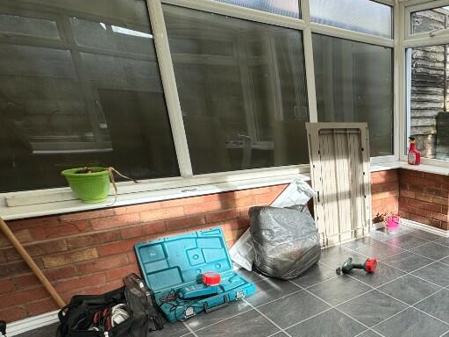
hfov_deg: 53.6
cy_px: 234
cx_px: 422
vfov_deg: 48.6
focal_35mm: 28
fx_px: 363
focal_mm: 2.22
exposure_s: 1/257
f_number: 2.2
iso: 40
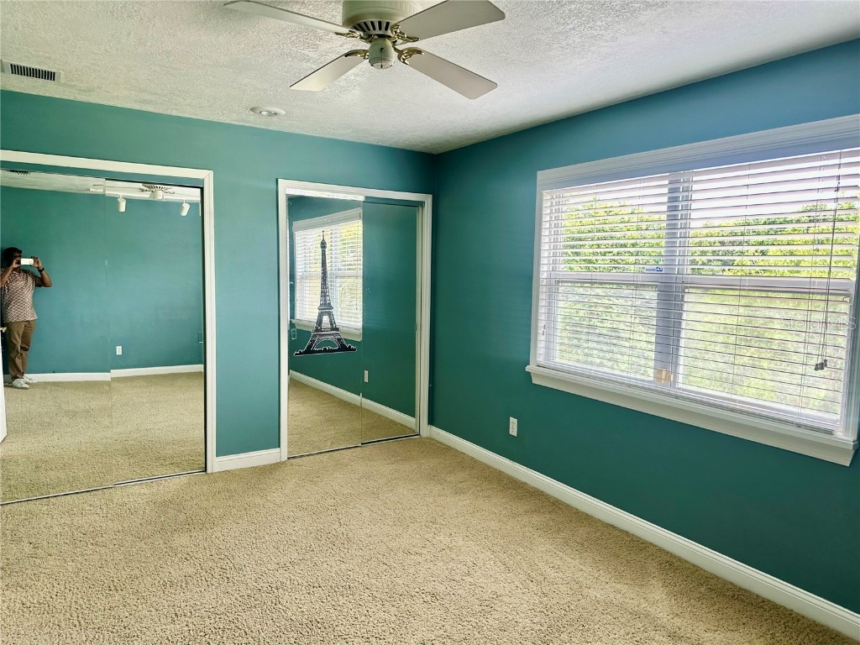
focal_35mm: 24
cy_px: 322
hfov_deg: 71.6
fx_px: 596
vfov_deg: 56.8
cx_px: 430
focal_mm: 6.86
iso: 80
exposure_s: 1/130
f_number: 1.78
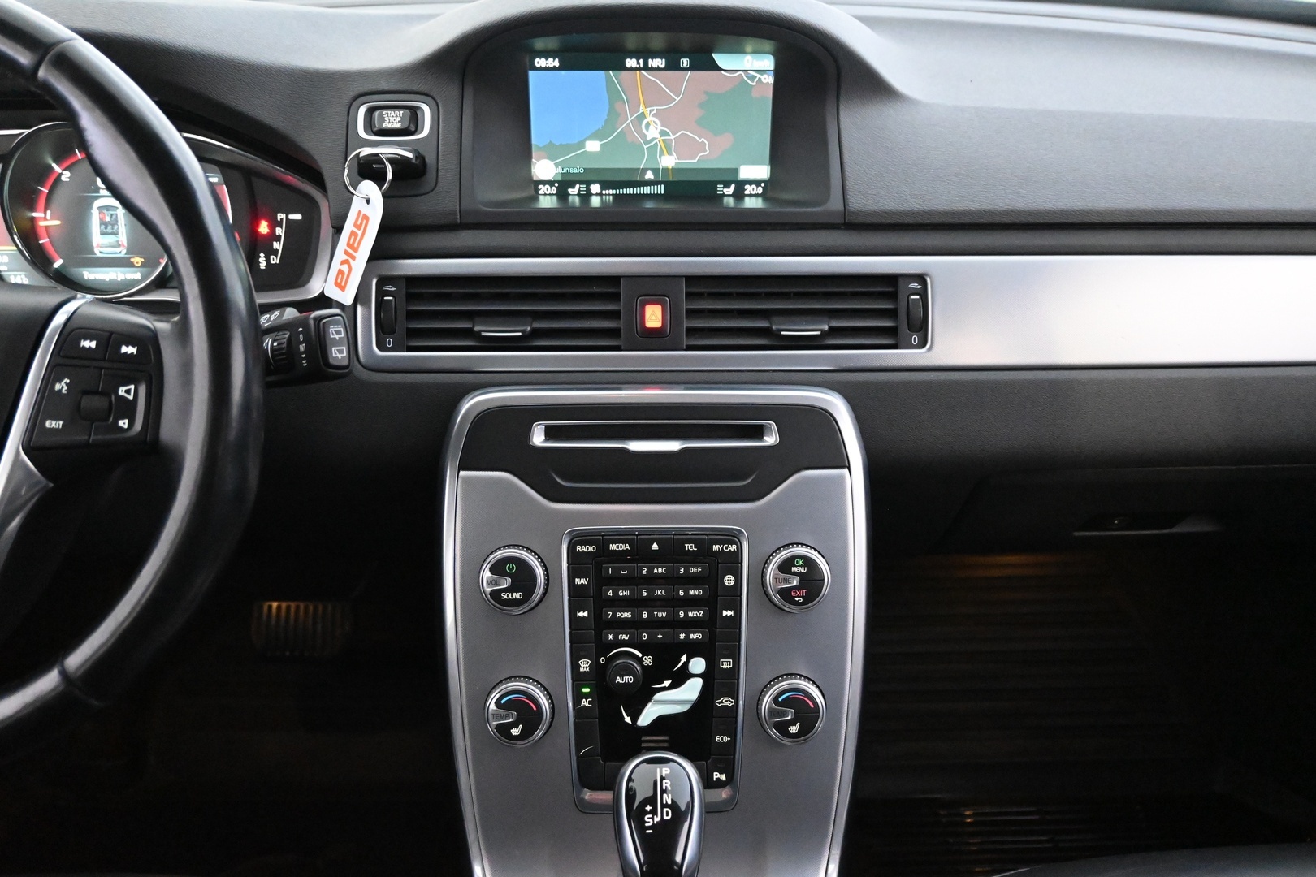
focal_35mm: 34
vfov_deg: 39.1
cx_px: 658
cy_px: 438
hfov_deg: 56.1
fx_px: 1234
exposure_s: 1/40
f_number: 4
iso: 10000
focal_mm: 22.5
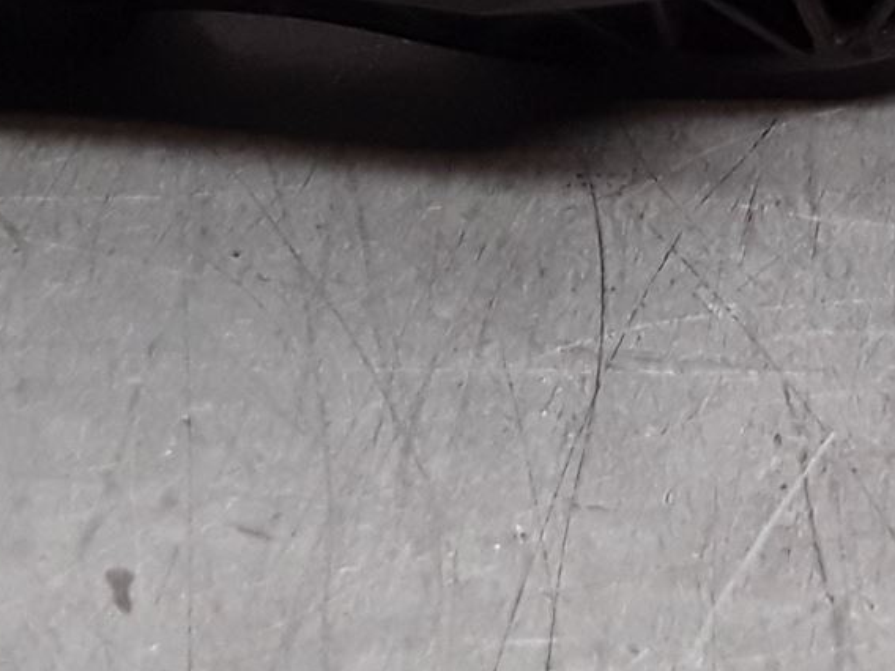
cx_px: 1035
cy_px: -509
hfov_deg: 18.6
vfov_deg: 13.3
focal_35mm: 101
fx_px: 2611
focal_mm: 2.91
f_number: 1.9
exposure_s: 1/100
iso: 80
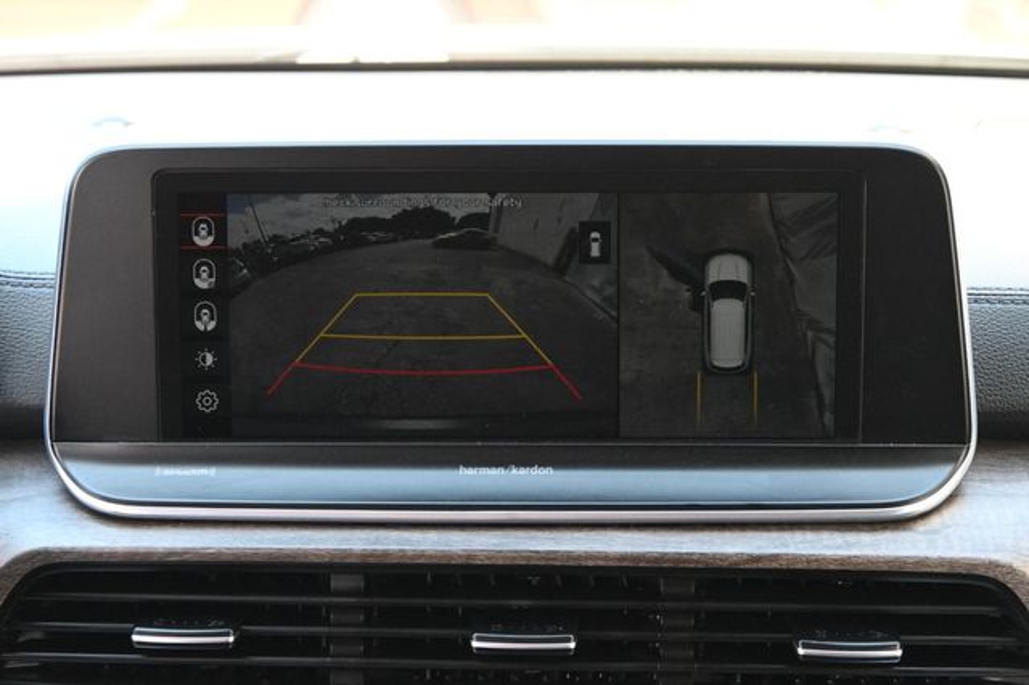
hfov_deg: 27.0
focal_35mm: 75
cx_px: 514
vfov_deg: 18.2
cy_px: 342
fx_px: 2143
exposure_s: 1/125
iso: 3200
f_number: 6.3
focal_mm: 50
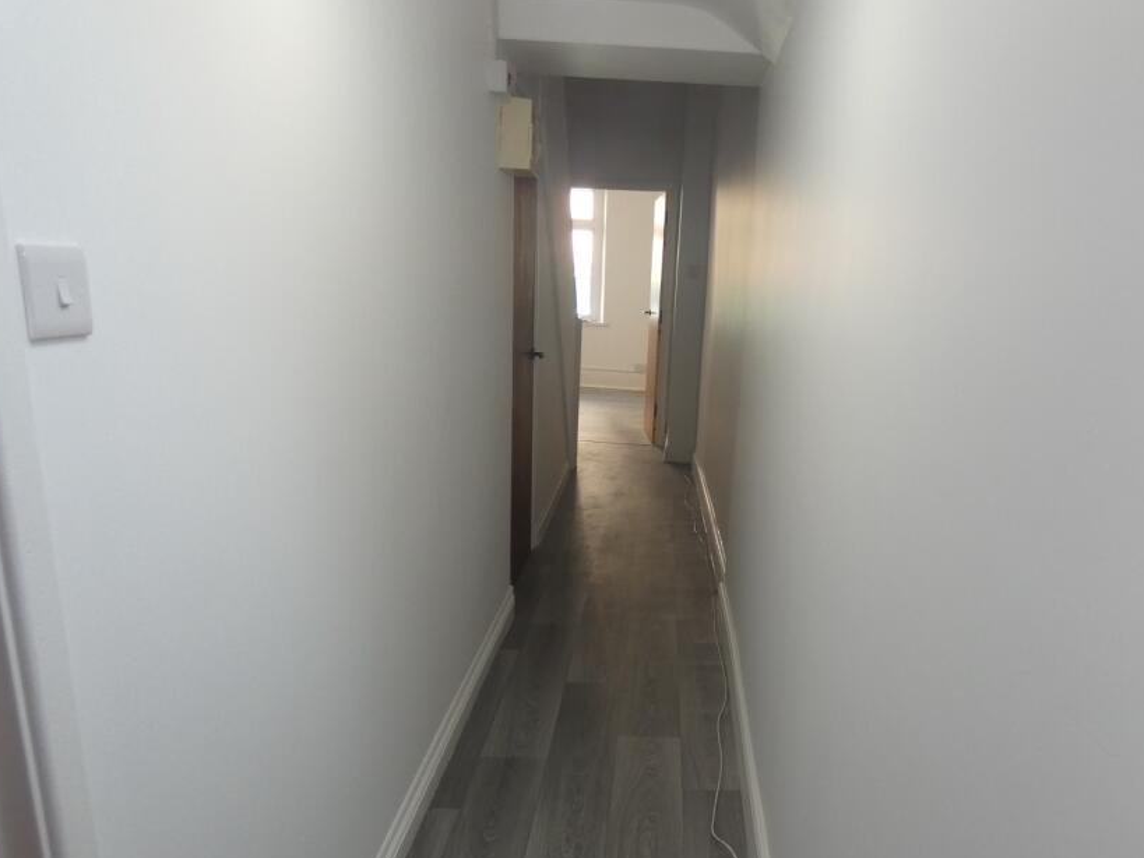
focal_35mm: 25
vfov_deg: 54.3
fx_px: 826
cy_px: 531
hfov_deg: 68.9
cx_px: 673
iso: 160
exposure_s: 1/60
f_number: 2.8
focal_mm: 3.6
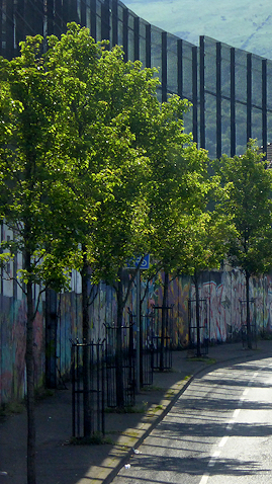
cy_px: 242
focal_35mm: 292
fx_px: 3743
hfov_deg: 4.2
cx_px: 310
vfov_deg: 7.4
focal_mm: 35.8
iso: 320
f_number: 5.6
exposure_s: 1/640
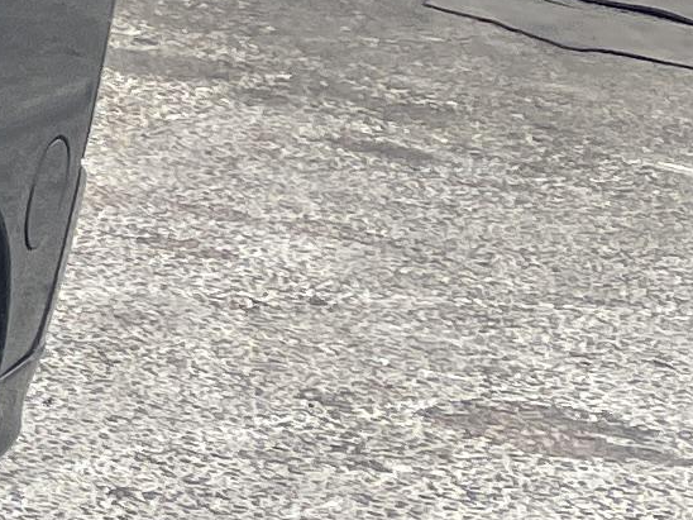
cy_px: 218
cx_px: -1673
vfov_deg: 7.2
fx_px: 4124
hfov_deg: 7.8
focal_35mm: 206
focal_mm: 3.99
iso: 32
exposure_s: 1/389
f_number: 1.8
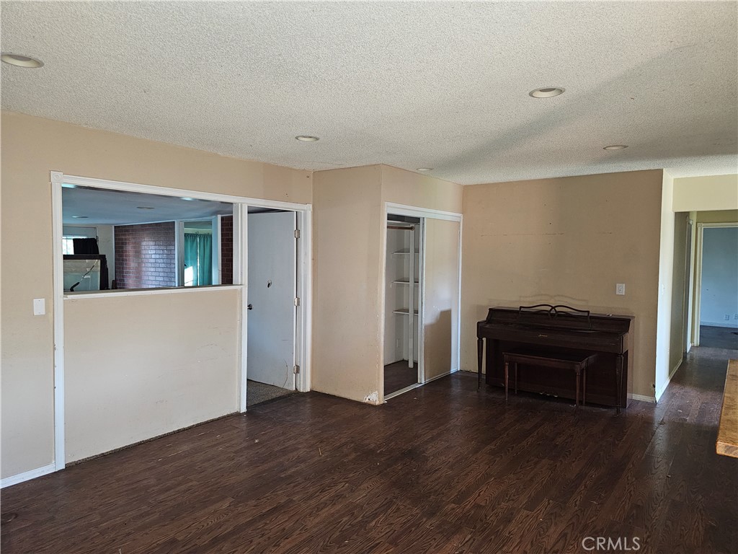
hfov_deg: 73.9
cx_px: 369
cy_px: 277
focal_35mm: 23
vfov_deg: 58.9
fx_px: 490
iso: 125
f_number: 1.7
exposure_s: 1/9.99
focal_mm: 6.3
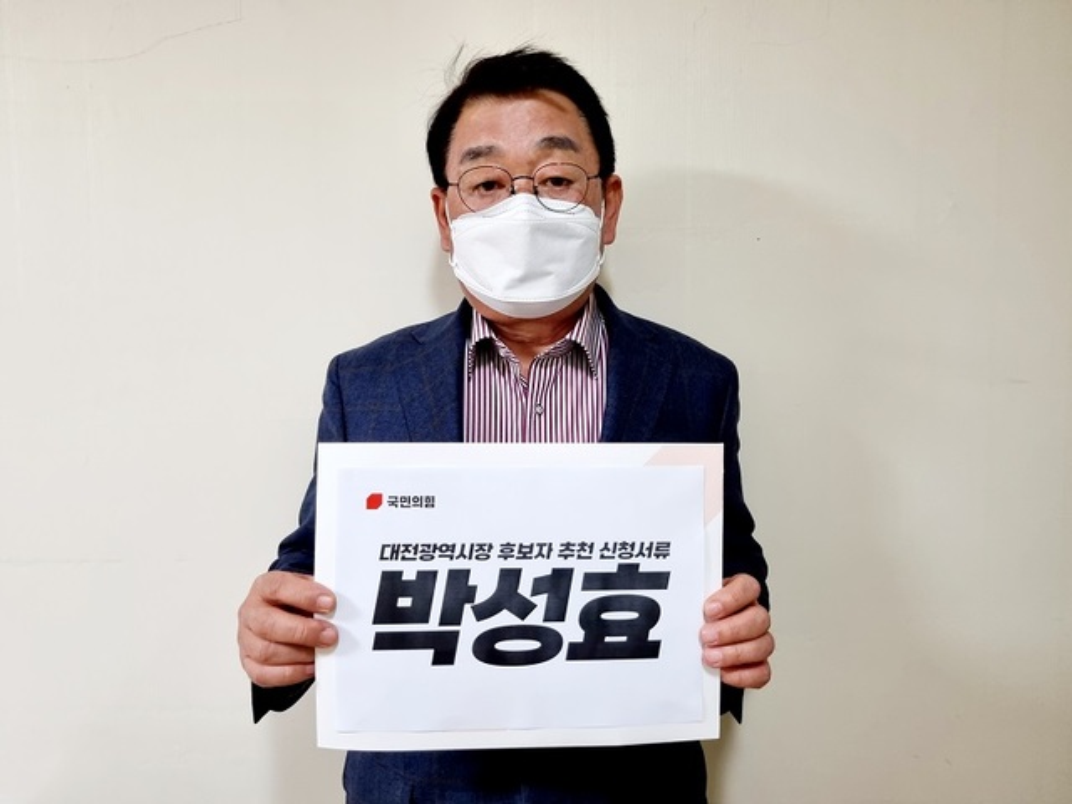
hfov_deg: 67.3
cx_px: 536
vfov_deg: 53.1
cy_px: 402
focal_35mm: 26
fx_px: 805
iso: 160
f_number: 1.8
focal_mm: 5.4
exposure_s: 1/40
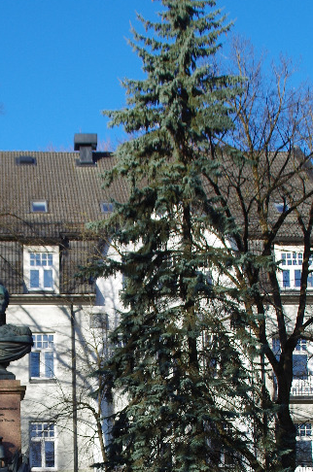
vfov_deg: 24.6
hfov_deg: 16.8
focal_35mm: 80
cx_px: 56
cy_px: 432
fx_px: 1048
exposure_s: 1/250
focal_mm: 24
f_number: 5.6
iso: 100
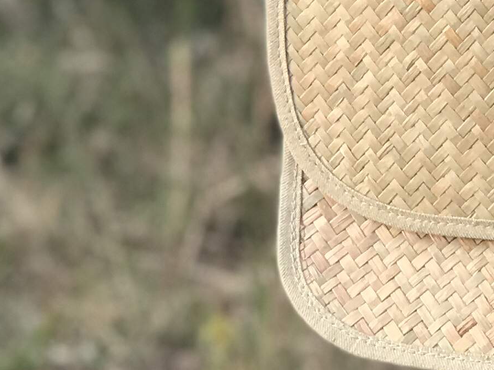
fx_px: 3652
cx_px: 649
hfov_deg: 7.6
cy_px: -263
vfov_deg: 5.7
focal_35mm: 256
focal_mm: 6.6
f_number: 2.8
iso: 32
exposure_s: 1/95
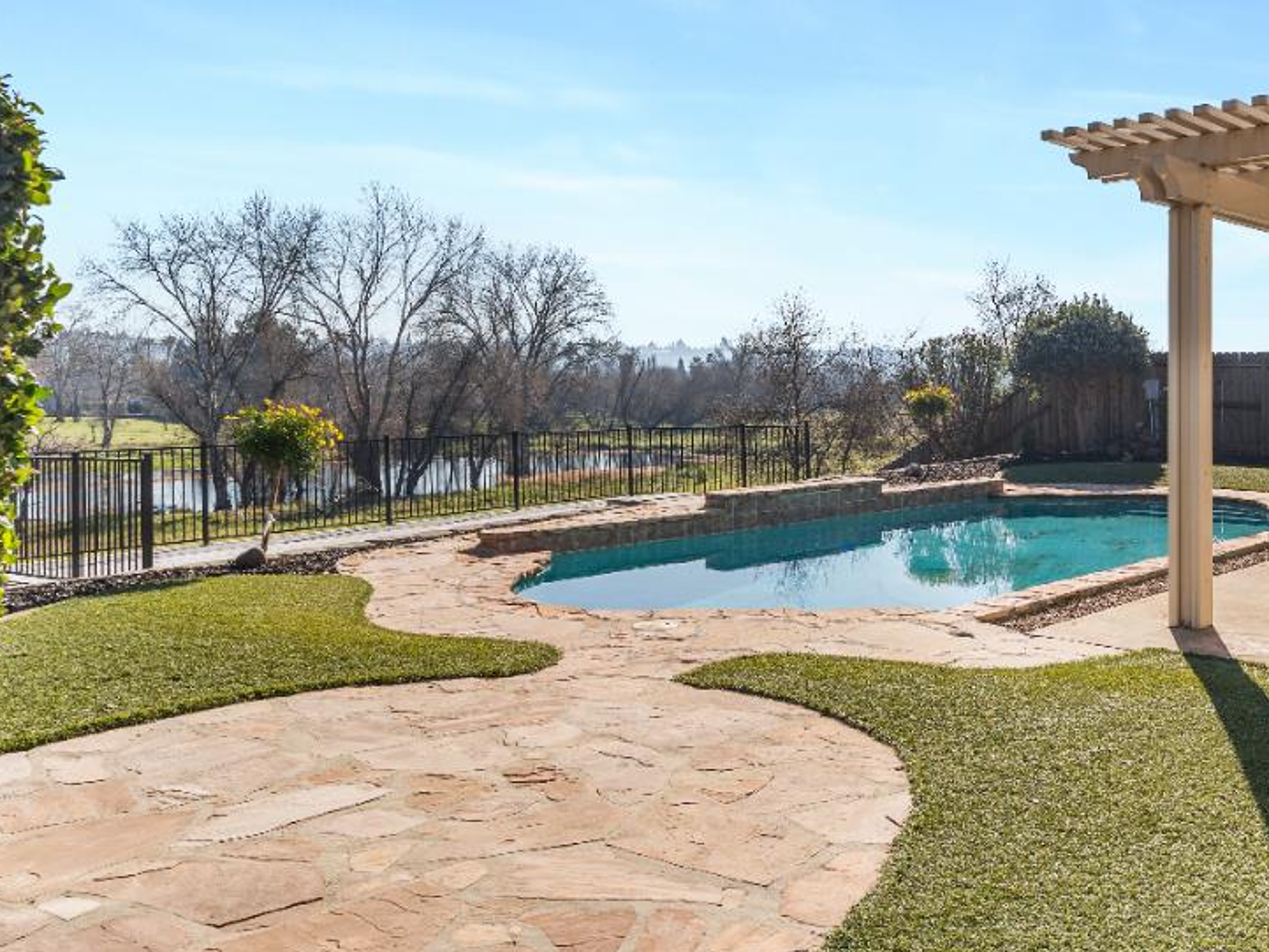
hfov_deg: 55.1
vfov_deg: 44.0
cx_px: 885
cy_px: 401
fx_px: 1173
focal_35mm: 32
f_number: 5
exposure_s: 1/400
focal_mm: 16
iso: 100
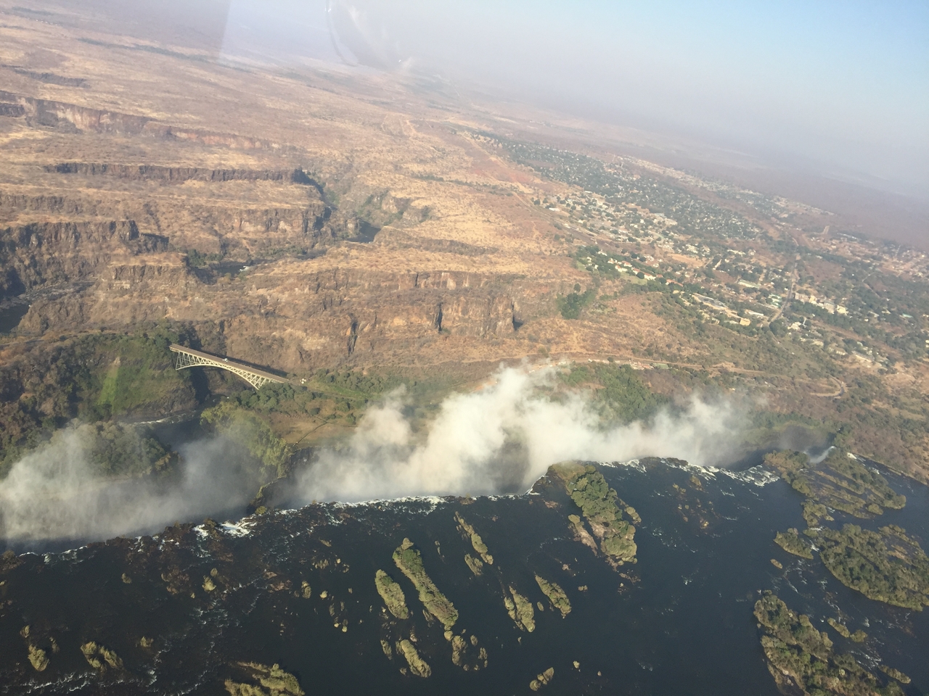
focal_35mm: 29
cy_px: 348
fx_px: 778
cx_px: 464
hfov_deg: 61.7
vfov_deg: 48.2
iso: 32
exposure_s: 1/1068
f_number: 2.2
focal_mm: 4.15
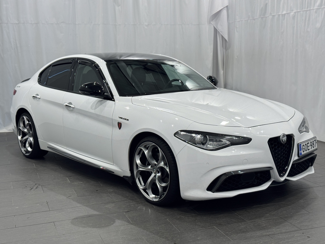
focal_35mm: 48
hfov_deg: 39.7
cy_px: 122
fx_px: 451
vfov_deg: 30.3
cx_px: 162
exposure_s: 1/160
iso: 50
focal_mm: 6.76
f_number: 1.78
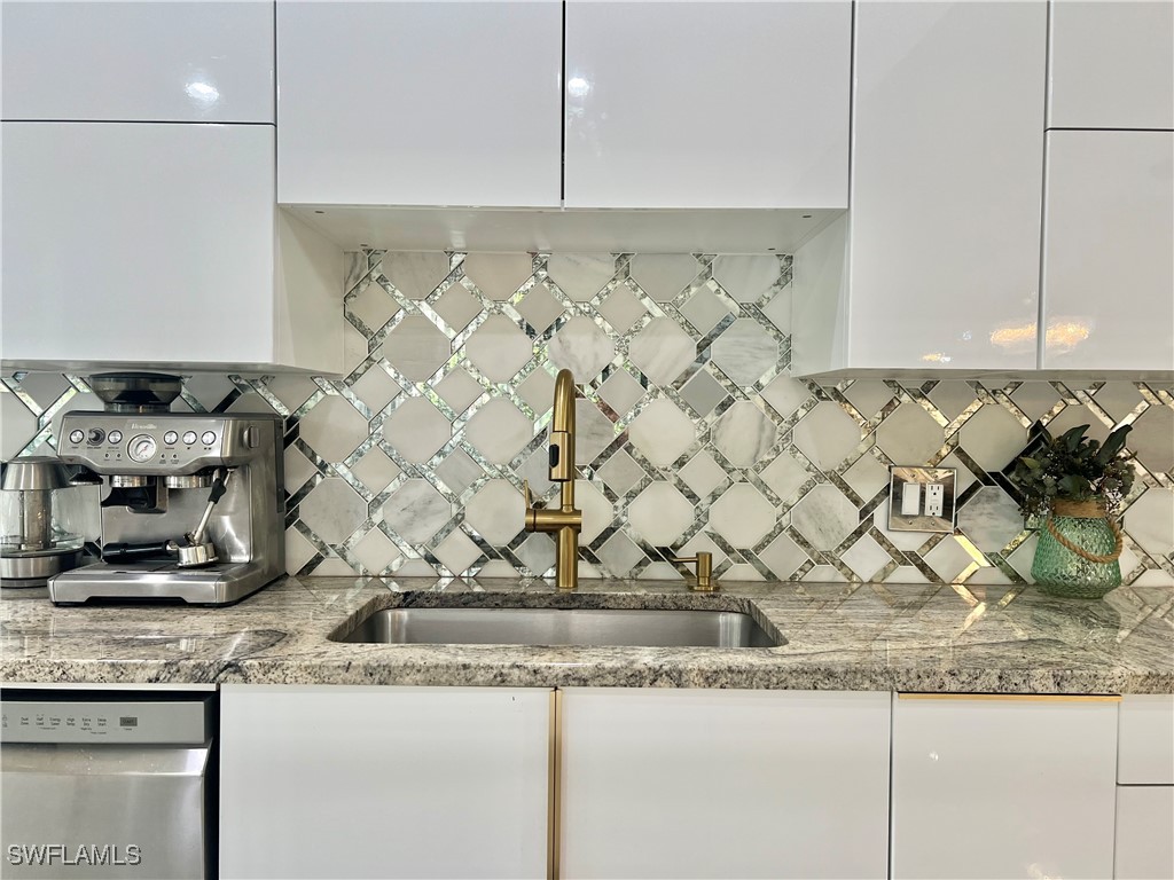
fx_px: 882
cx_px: 587
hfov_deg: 67.3
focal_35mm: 26
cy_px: 440
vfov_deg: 53.1
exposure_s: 1/120
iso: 125
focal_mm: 5.7
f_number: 1.5
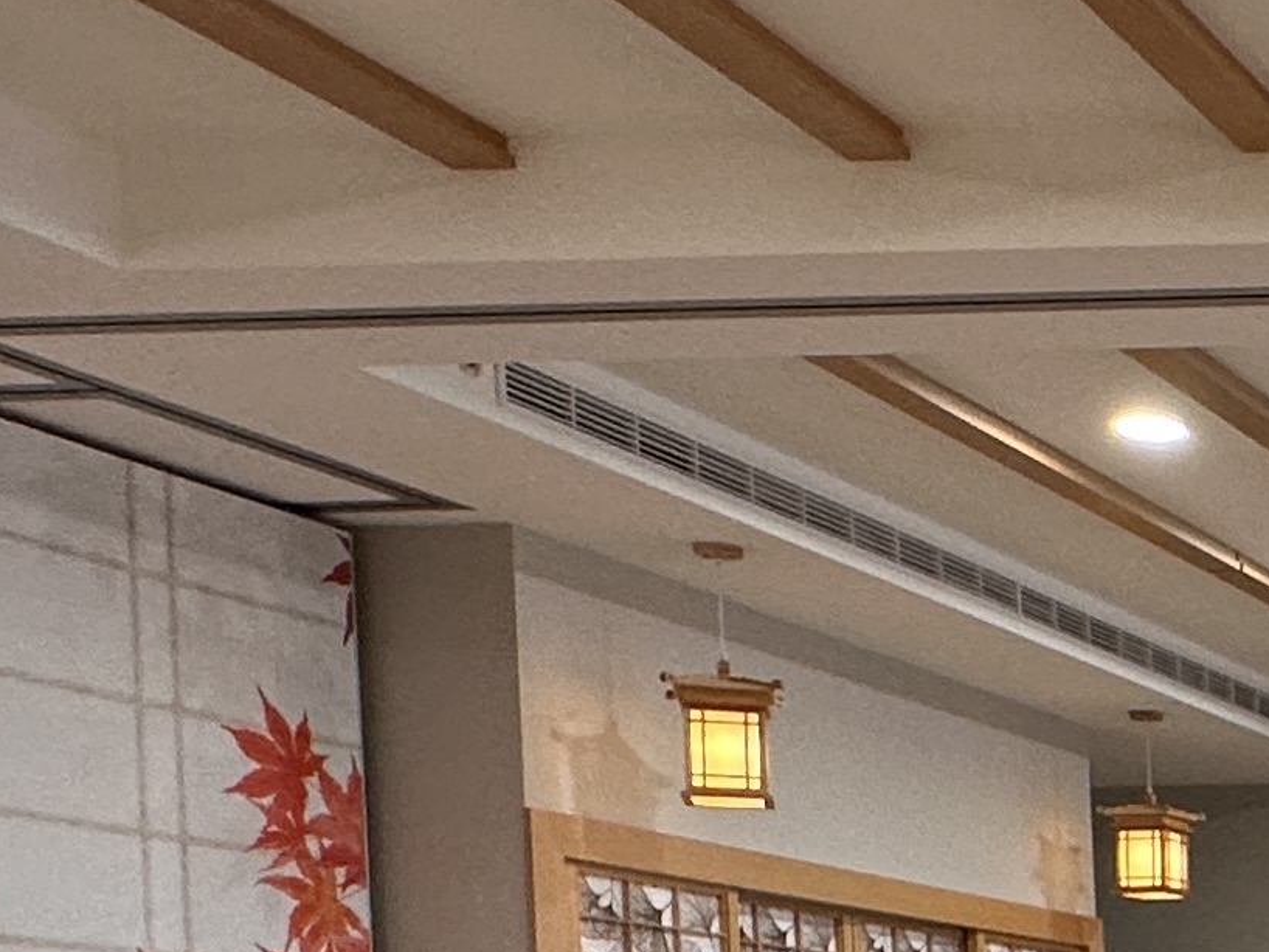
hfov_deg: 19.6
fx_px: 2530
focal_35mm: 69
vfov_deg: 19.7
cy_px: 1220
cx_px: 2369
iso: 160
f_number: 2.2
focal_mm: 2.22
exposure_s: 1/120
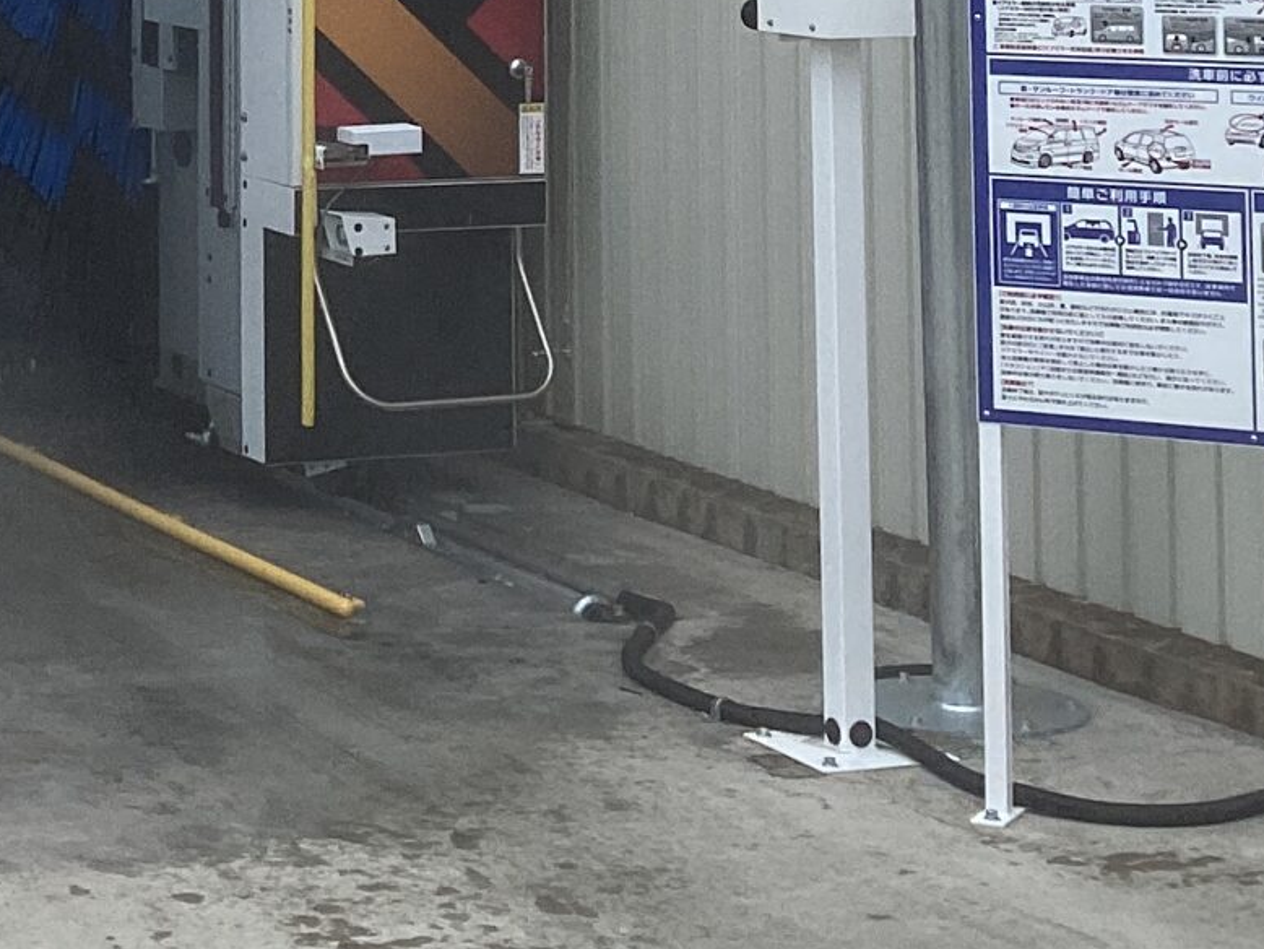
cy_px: -335
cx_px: -141
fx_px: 3726
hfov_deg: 18.5
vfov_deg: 13.9
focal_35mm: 102
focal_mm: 3.3
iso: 25
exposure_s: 1/529
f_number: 2.4
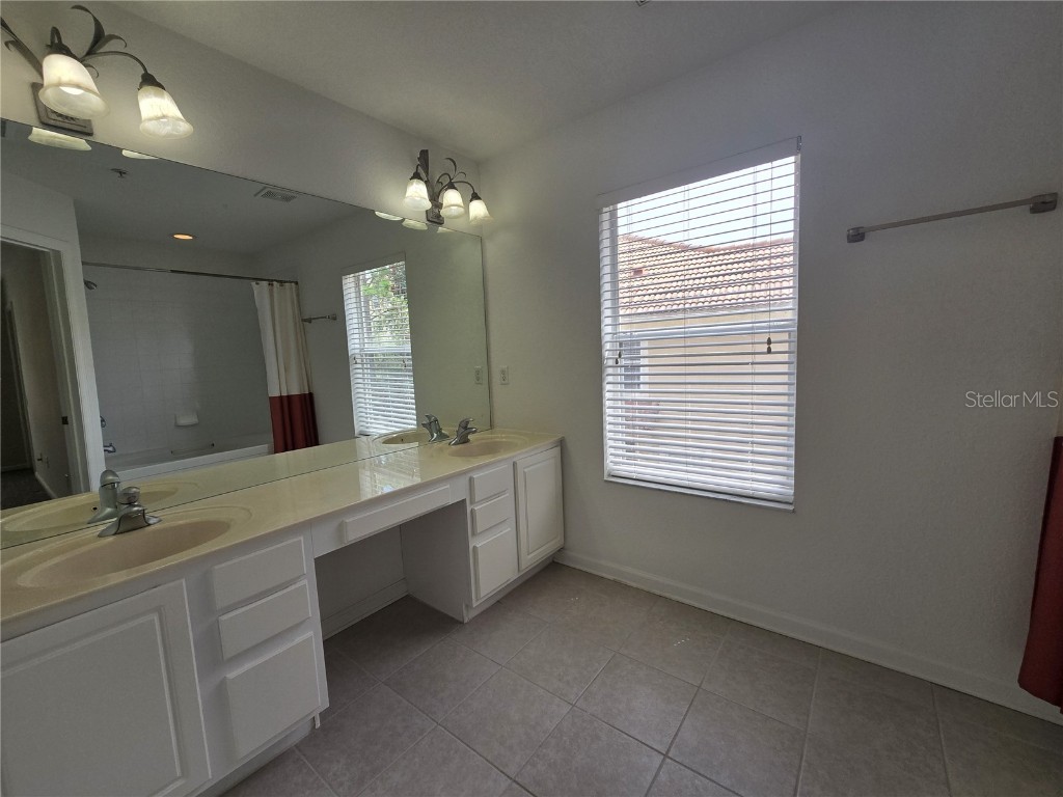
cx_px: 532
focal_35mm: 13
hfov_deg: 106.2
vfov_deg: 89.9
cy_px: 398
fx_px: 399
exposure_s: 1/455
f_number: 2.2
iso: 50
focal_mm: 2.2
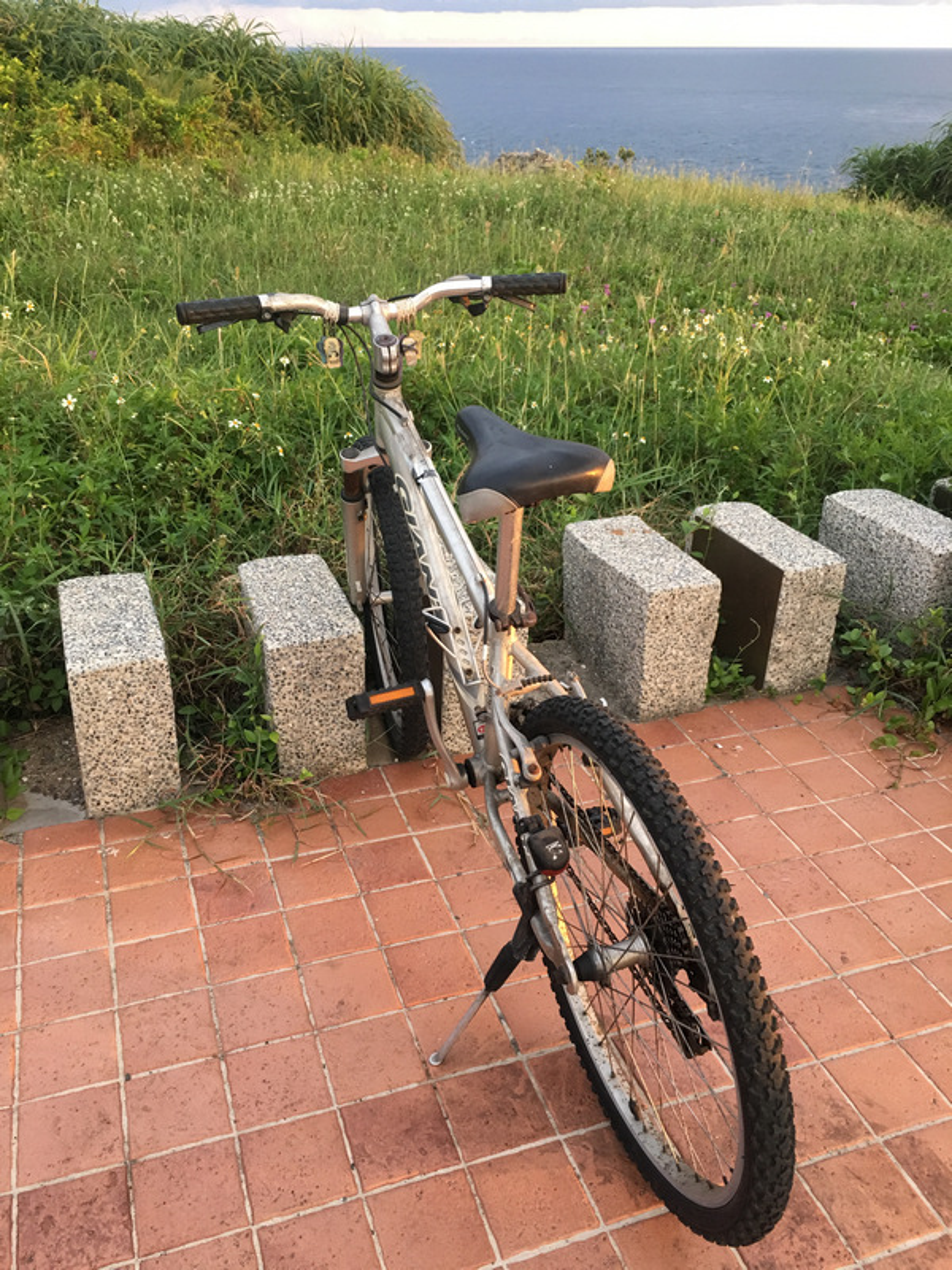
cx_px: 476
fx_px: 1063
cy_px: 635
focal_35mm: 29
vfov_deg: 61.7
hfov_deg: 48.2
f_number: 2.2
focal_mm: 4.15
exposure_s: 1/30
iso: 40
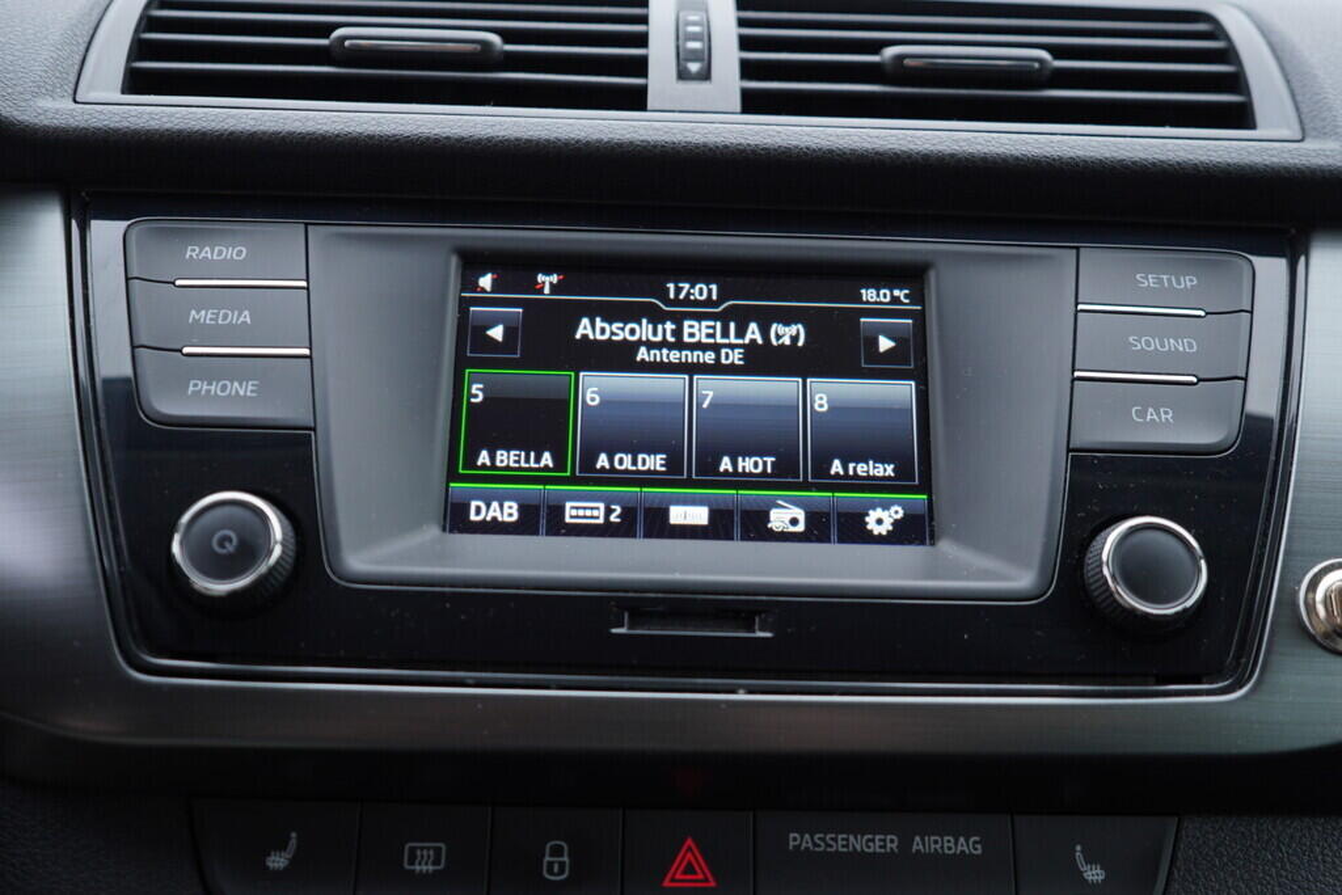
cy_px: 448
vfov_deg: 36.9
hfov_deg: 53.1
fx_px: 1342
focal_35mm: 36
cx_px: 671
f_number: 3.2
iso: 125
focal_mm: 24
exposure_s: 1/40
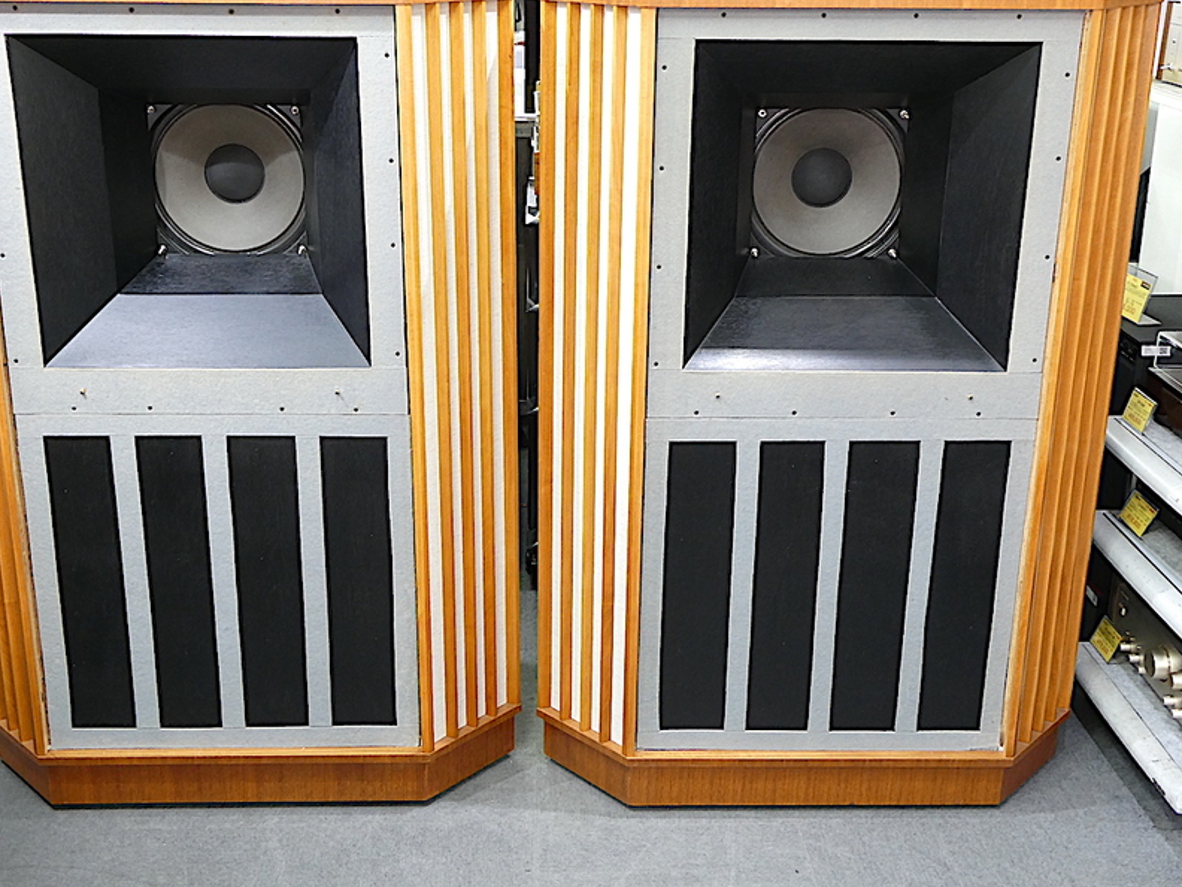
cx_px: 536
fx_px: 1366
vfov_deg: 35.8
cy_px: 358
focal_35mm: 40
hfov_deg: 46.7
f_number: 3.6
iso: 200
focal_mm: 5.8
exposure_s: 1/5
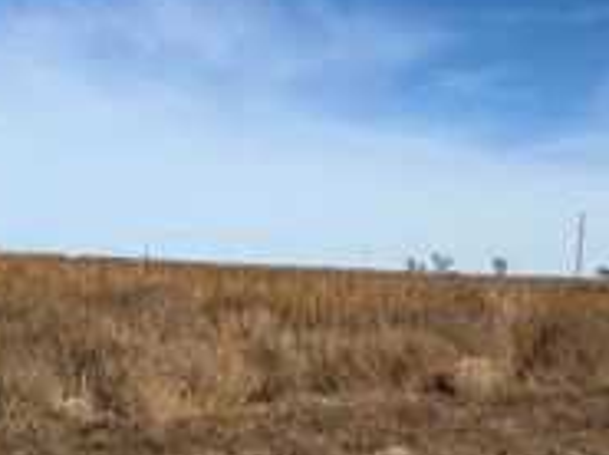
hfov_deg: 29.7
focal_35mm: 65
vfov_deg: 22.2
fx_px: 1141
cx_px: 408
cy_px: 361
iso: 80
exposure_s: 1/7353
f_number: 1.78
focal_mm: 6.76
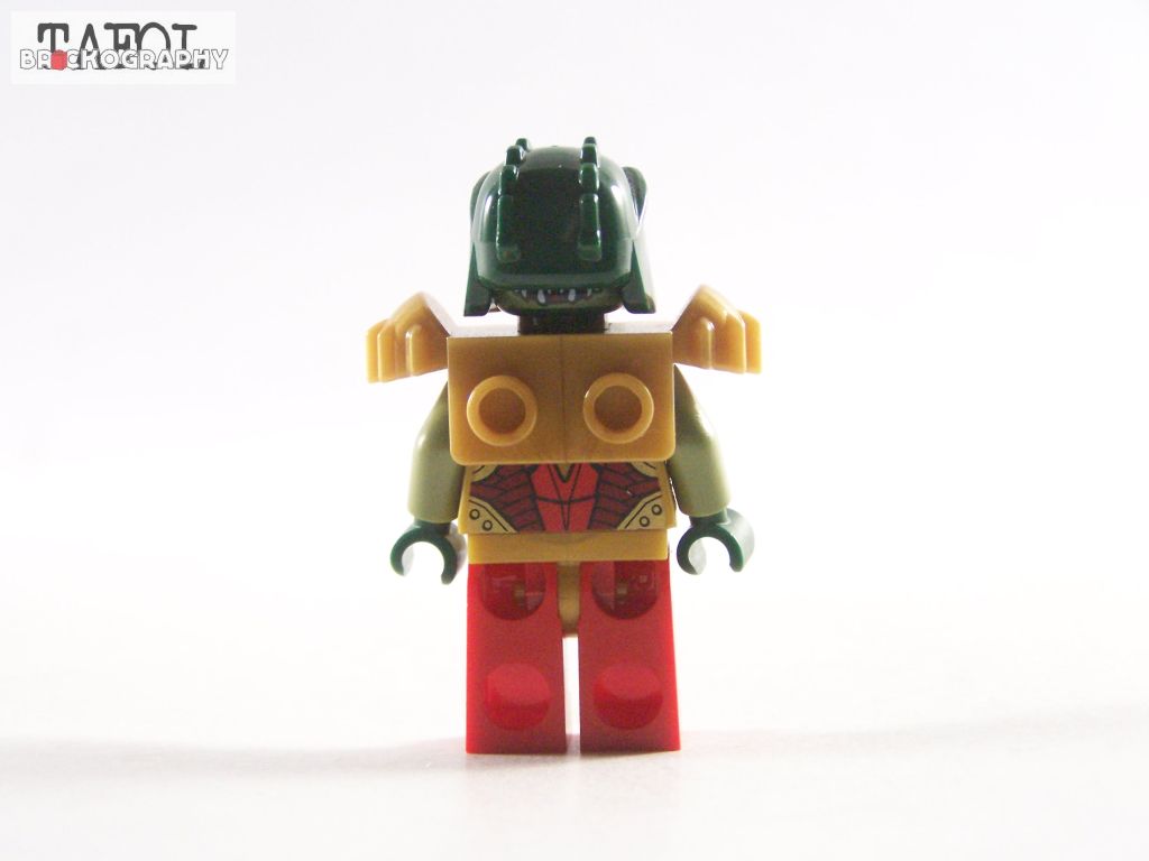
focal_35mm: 82
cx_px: 574
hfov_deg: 23.8
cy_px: 430
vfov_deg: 18.0
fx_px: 2722
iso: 400
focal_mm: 13.7
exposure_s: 1/60
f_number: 3.2
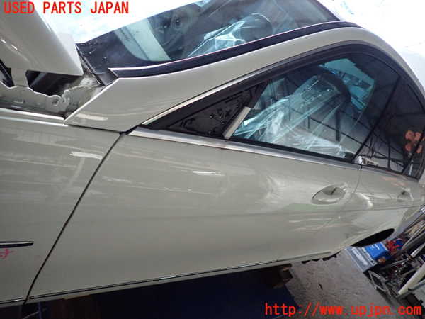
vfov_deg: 54.9
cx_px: 212
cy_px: 160
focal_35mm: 25
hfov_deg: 69.4
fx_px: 307
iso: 640
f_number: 2
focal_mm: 4.5
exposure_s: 1/125
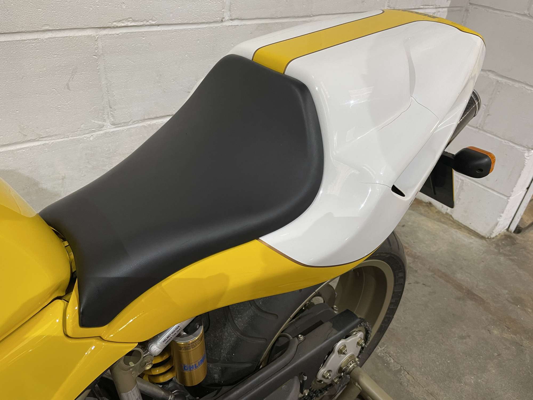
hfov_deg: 67.3
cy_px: 200
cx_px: 266
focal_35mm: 26
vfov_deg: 53.1
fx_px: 400
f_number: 1.6
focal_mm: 4.2
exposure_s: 1/50
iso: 160
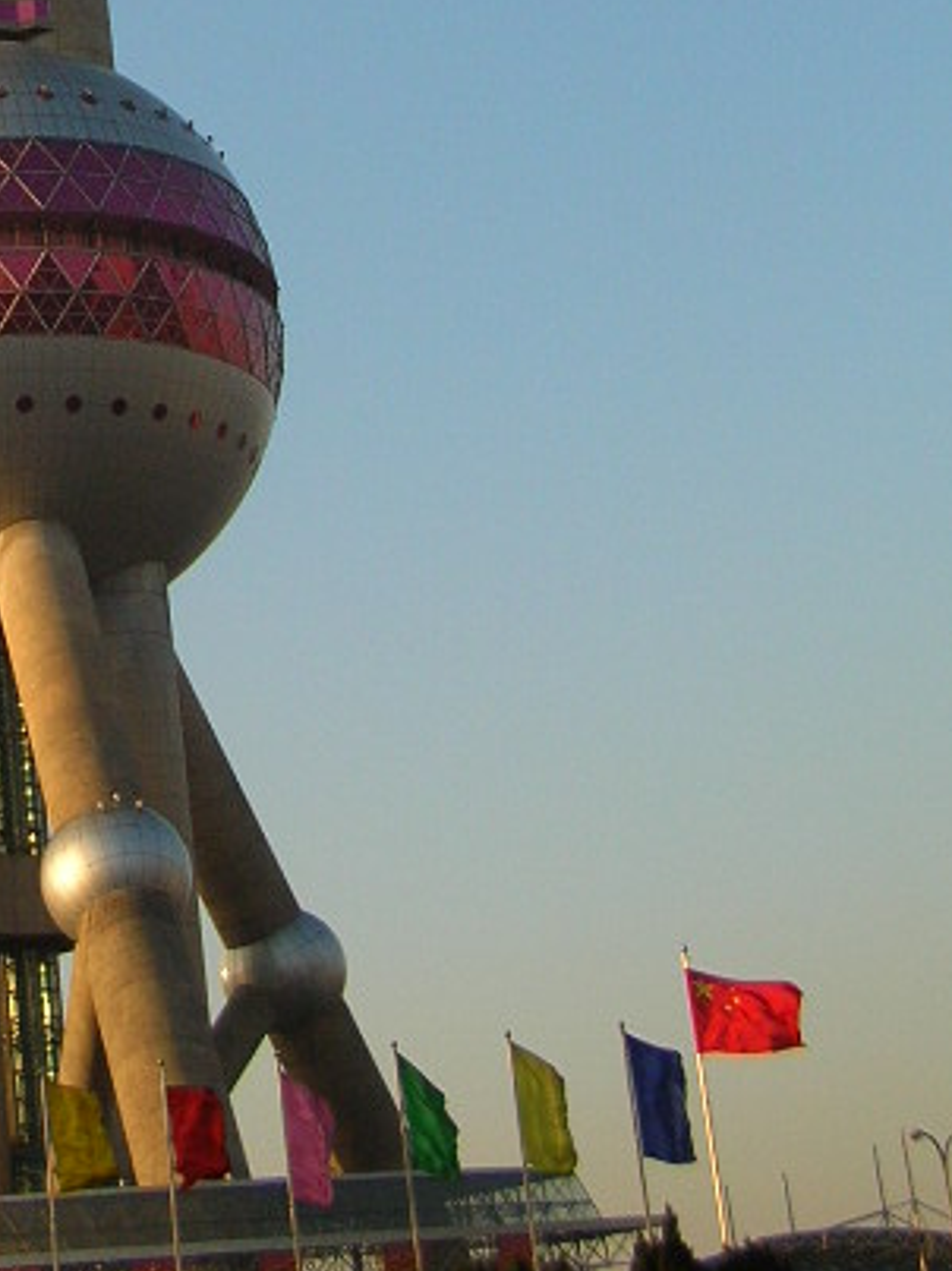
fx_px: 3265
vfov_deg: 20.8
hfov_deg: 16.0
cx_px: -136
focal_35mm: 89
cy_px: -177
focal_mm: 5.8
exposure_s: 1/454
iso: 50
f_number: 2.8
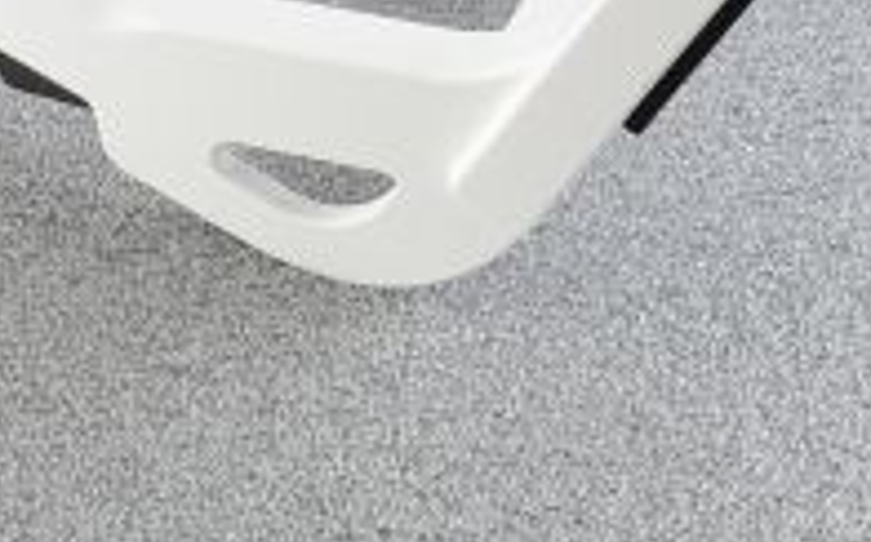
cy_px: -327
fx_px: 3699
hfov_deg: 13.3
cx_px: 0
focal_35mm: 156
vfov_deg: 8.2
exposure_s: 1/125
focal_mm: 50
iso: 1600
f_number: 11
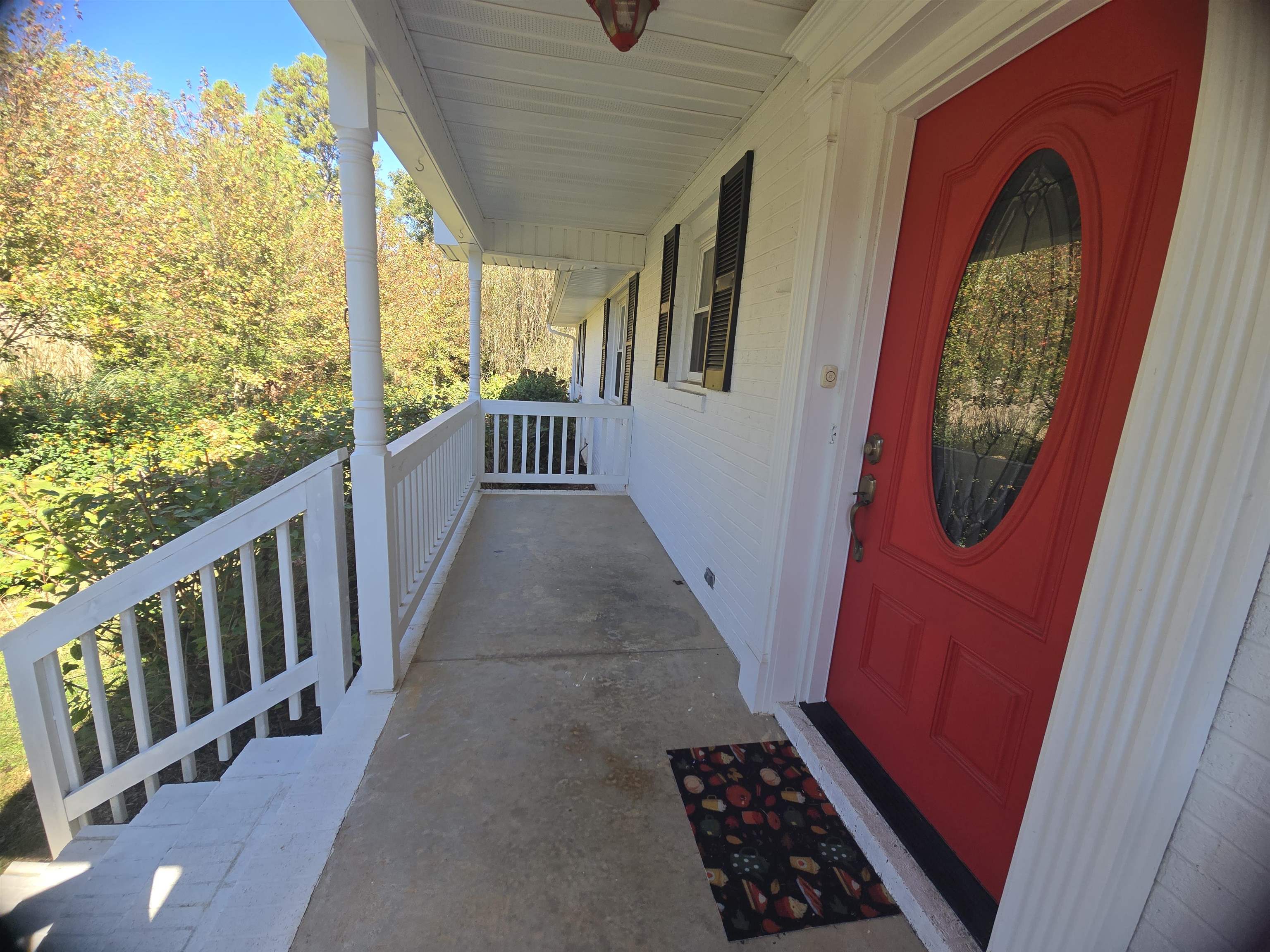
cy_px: 476
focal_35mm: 13
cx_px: 635
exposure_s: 1/358
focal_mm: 2.2
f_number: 2.2
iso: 50
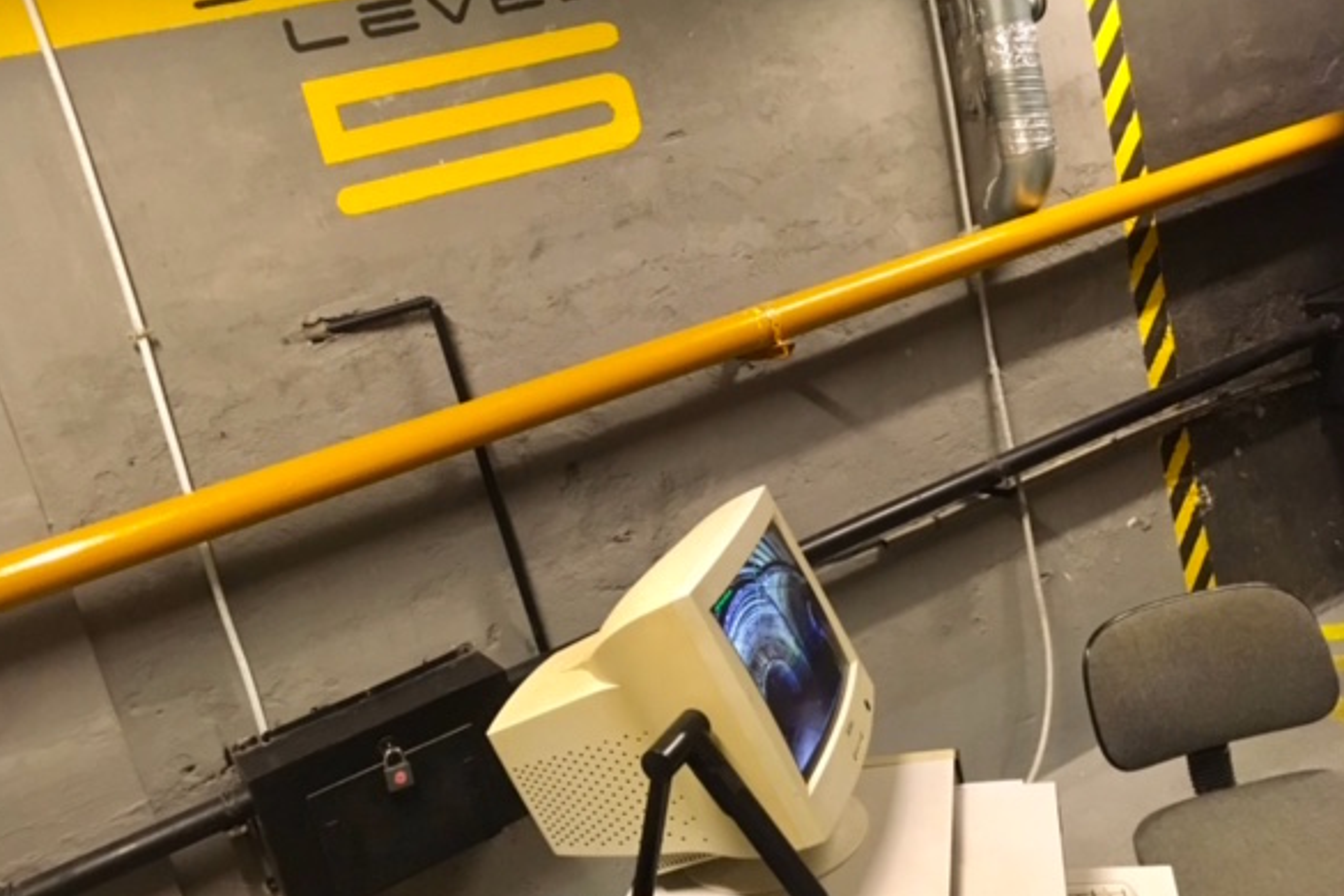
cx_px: 629
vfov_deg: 40.0
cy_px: 434
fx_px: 1232
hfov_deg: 57.2
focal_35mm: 33
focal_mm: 4.15
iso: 200
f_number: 2.2
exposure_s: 1/25
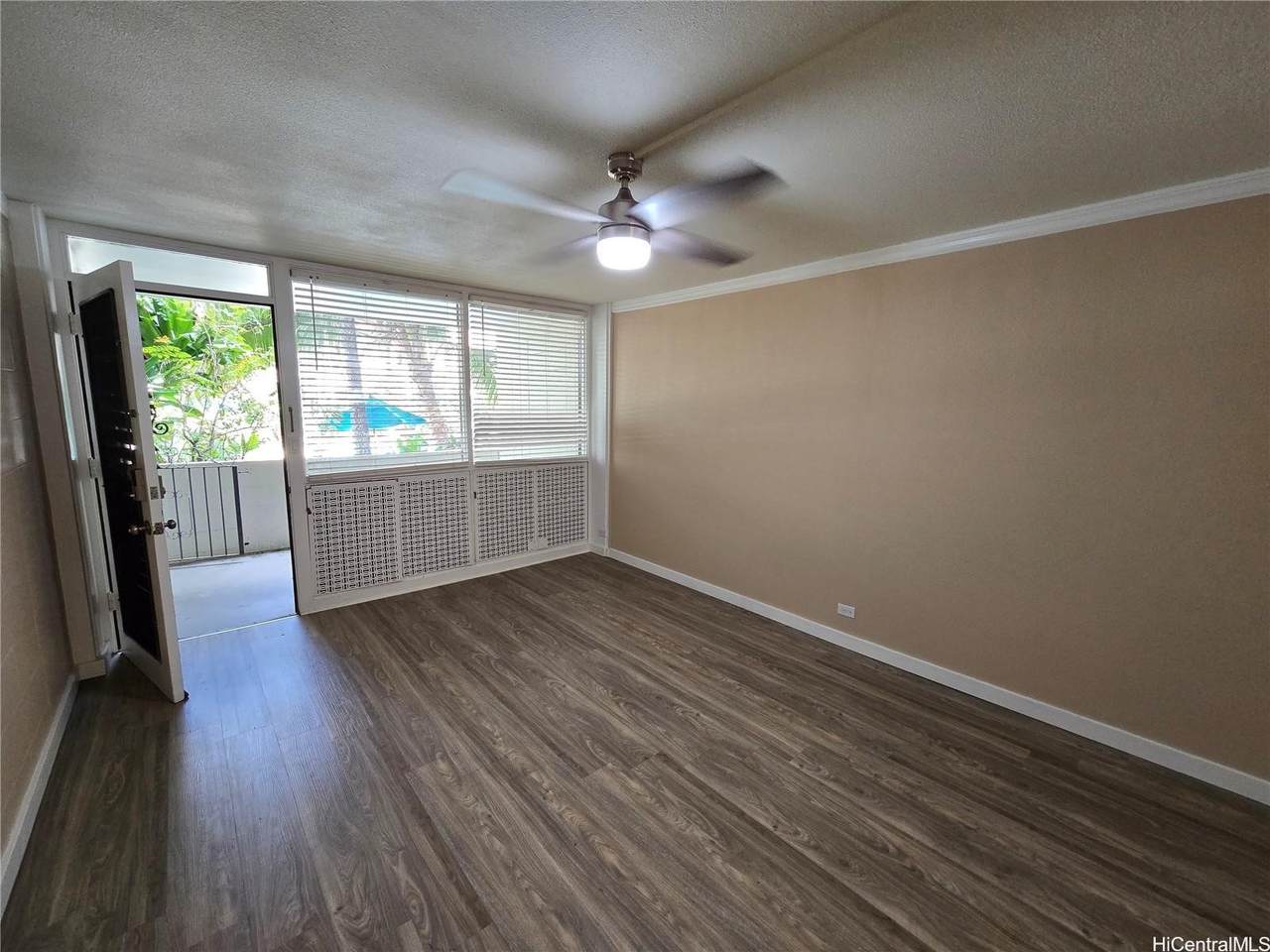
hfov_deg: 106.2
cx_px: 635
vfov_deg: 89.9
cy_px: 476
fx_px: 477
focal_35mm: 13
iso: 200
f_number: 2.2
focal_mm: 2.2
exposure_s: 1/60
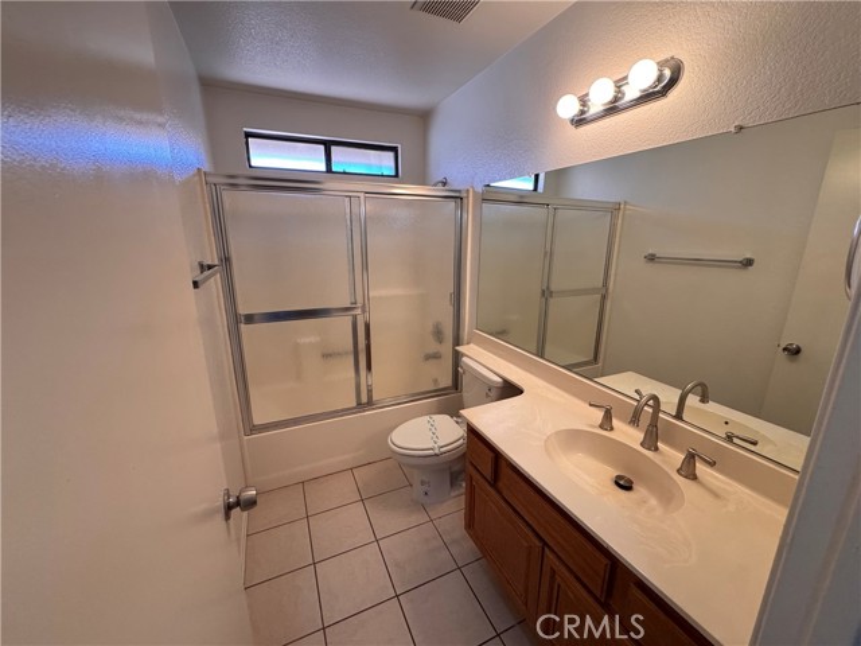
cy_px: 323
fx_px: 348
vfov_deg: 85.7
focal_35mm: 14
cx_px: 430
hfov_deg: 102.1
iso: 250
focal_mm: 2.22
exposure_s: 1/120
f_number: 2.2
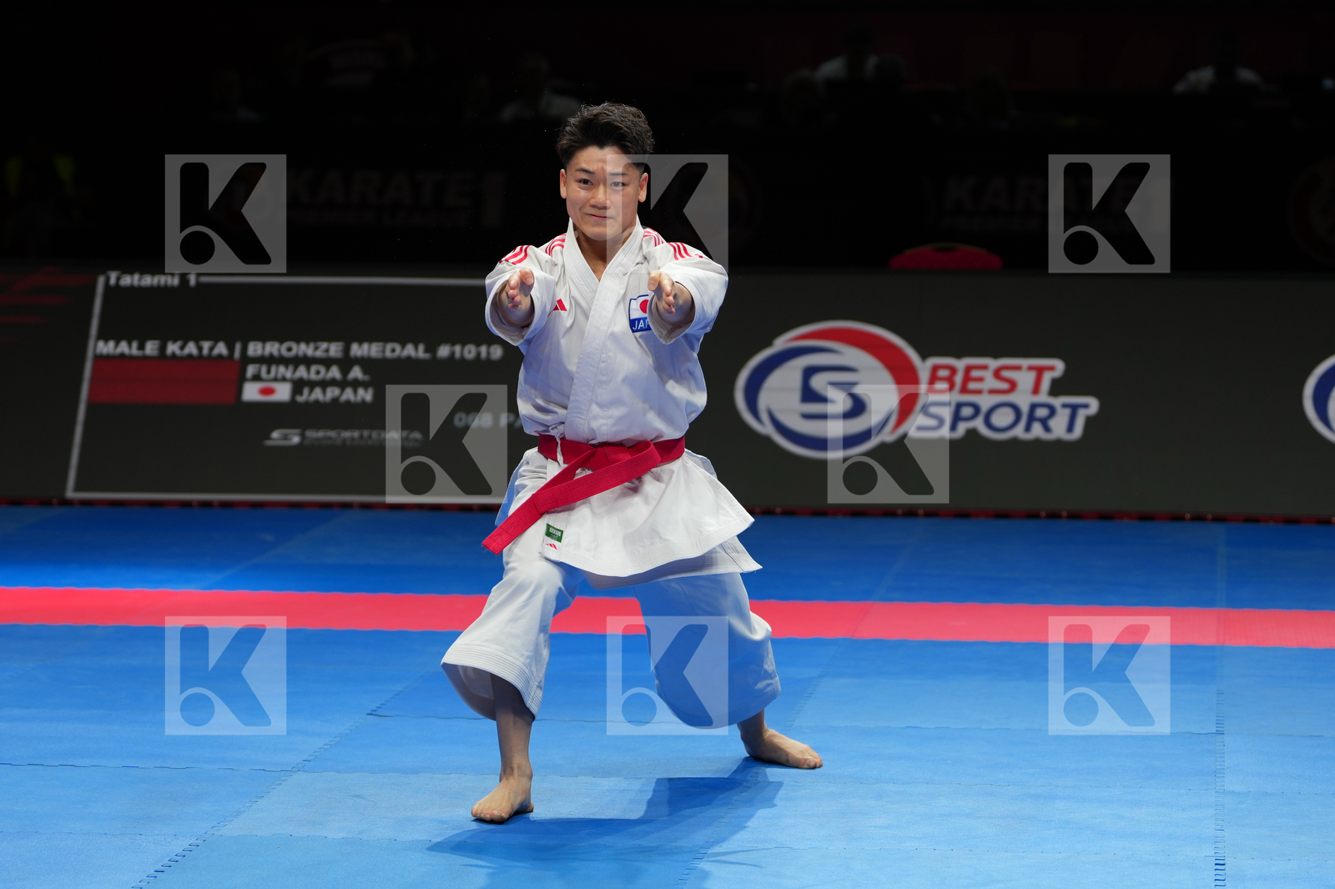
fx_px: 5116
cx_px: 668
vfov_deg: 9.9
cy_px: 444
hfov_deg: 14.9
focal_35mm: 138
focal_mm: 92
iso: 200
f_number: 2.8
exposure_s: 1/500
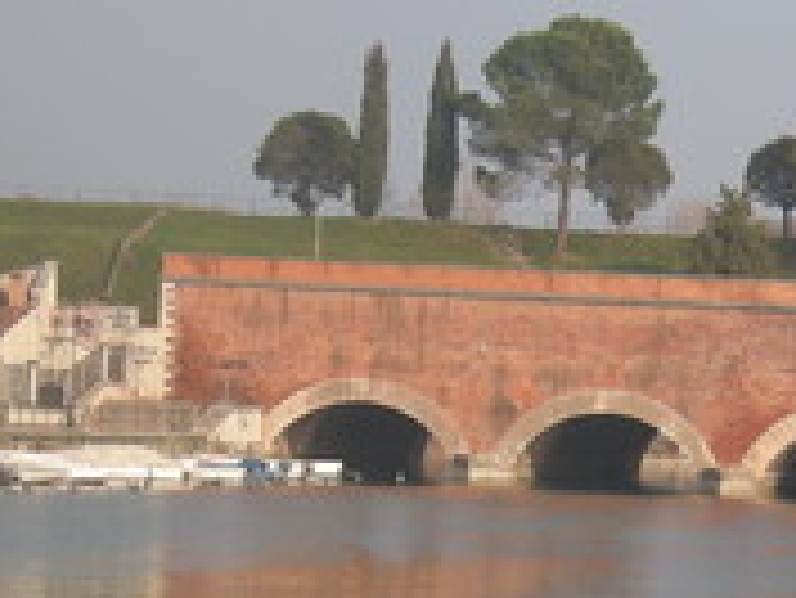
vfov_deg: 7.6
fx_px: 4487
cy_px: 627
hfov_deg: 10.1
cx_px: 666
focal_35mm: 195
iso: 64
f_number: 4.4
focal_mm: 11.5
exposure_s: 1/304
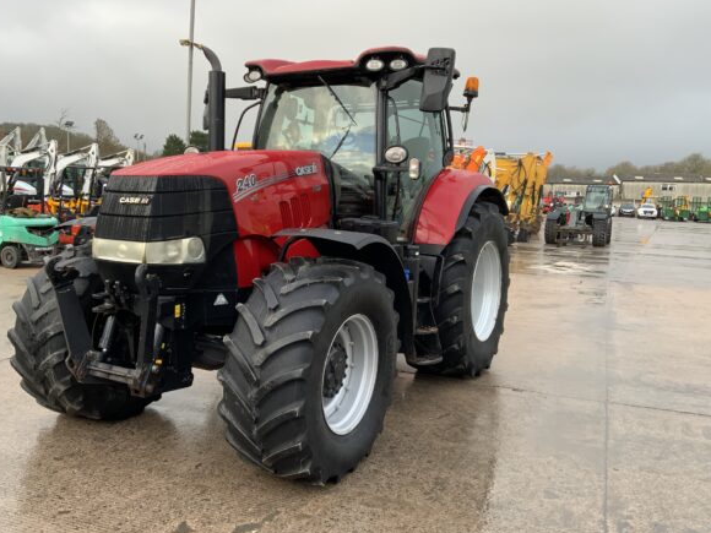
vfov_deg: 44.2
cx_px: 321
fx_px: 657
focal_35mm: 32
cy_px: 263
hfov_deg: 56.7
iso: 16
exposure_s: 1/125
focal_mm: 3
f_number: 1.8
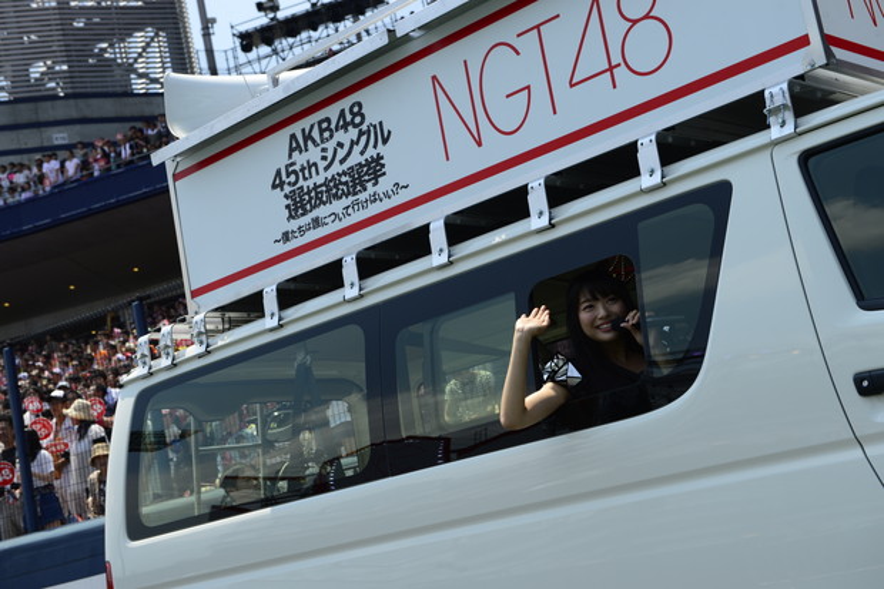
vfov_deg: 23.4
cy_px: 294
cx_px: 442
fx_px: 1424
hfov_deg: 34.5
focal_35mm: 58
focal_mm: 58
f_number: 8
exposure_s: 1/500
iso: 200
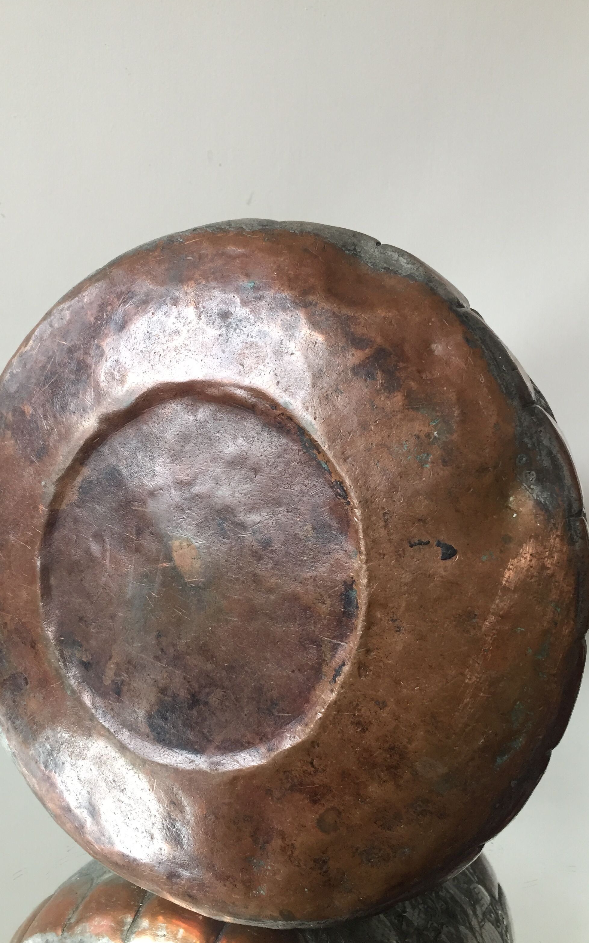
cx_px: 258
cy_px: 483
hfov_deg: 39.4
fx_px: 822
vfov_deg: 59.6
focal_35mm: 32
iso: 64
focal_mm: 4.15
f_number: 2.2
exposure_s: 1/33
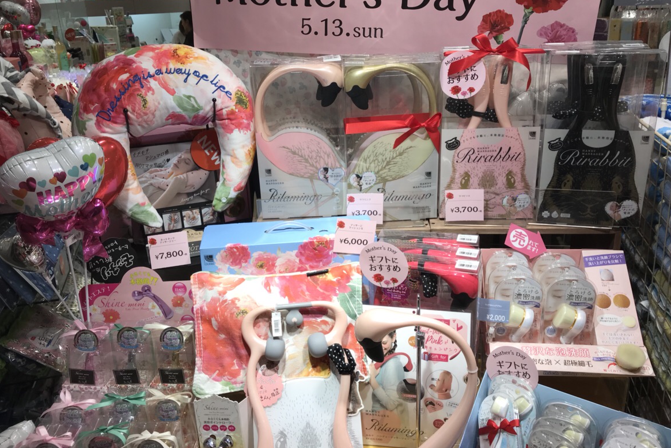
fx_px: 559
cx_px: 344
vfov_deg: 43.6
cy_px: 210
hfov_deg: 61.9
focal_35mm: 30
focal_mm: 3.99
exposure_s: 1/130
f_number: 1.8
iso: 20
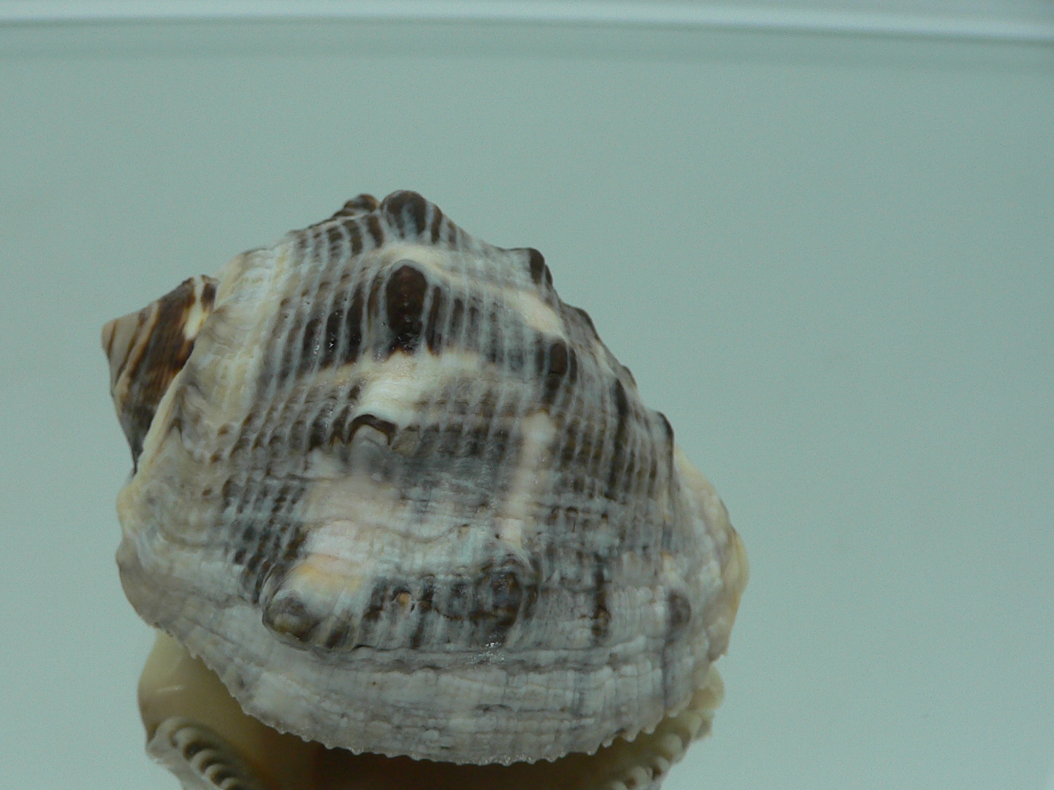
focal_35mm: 44
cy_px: 462
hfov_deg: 42.7
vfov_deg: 32.8
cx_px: 420
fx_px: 1340
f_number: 2.8
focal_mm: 4.6
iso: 80
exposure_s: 1/60
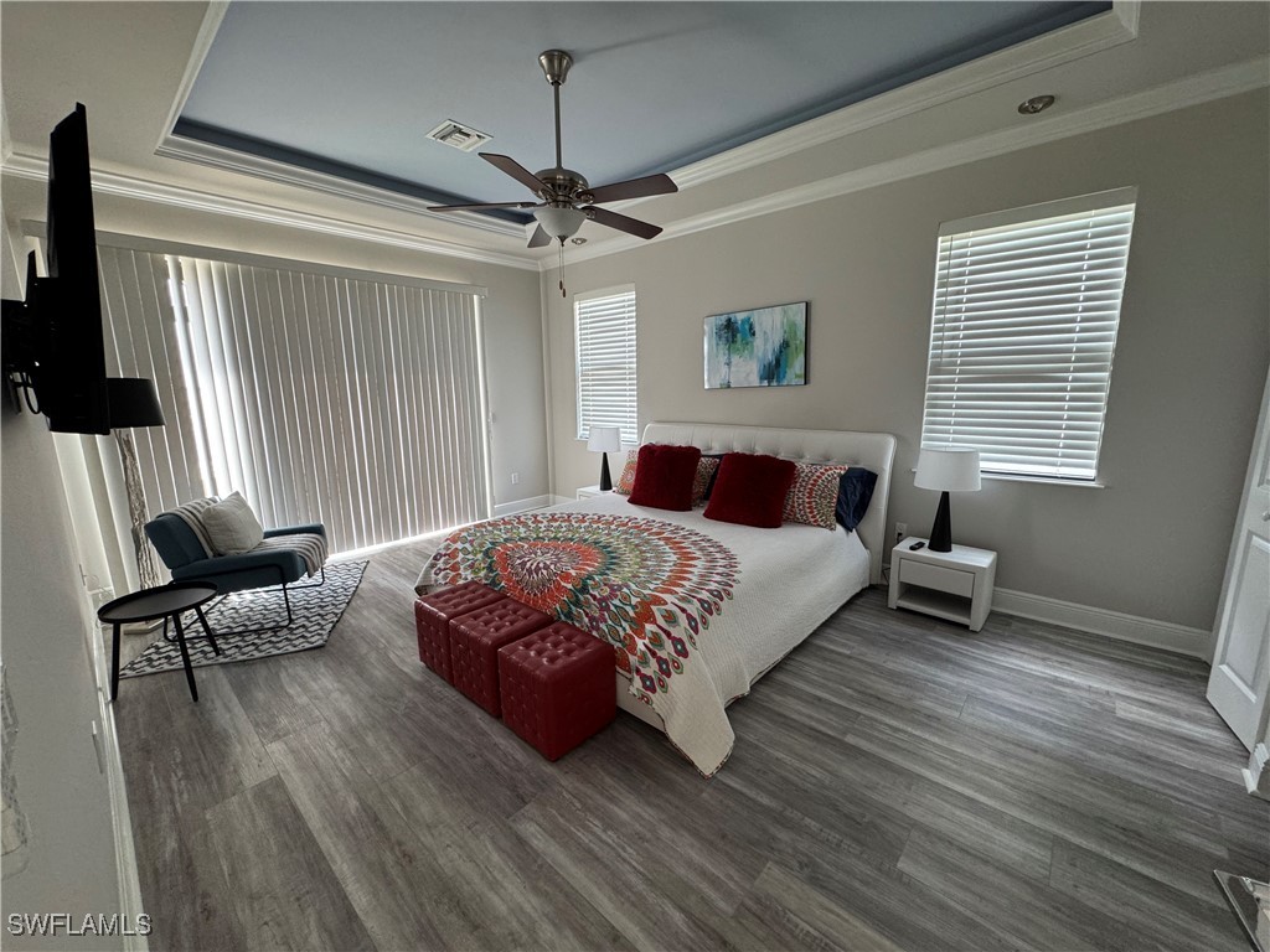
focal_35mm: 14
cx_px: 635
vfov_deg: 85.7
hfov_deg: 102.1
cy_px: 476
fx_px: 514
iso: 160
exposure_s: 1/60
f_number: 2.2
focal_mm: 2.22
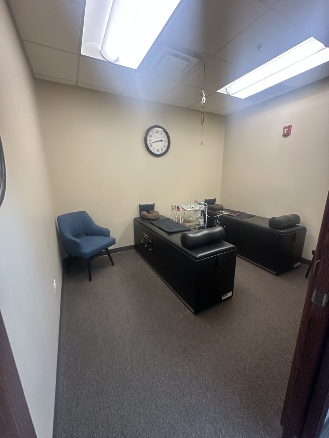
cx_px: 164
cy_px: 219
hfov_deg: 85.7
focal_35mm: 14
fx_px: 177
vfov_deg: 102.1
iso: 400
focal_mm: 2.22
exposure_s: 1/60
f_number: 2.2
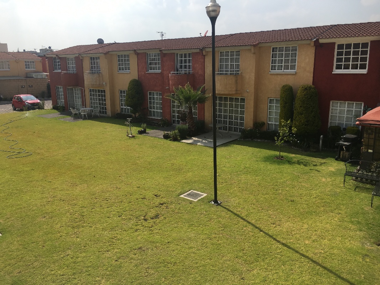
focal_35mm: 29
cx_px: 190
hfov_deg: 61.6
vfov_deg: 48.2
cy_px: 142
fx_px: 318
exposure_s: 1/2079
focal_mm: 4.15
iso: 25
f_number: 2.2
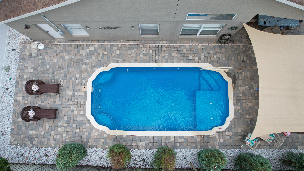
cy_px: 80
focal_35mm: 24
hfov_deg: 76.3
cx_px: 151
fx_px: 193
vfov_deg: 47.7
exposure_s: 1/800
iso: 100
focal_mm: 8.38
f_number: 2.8
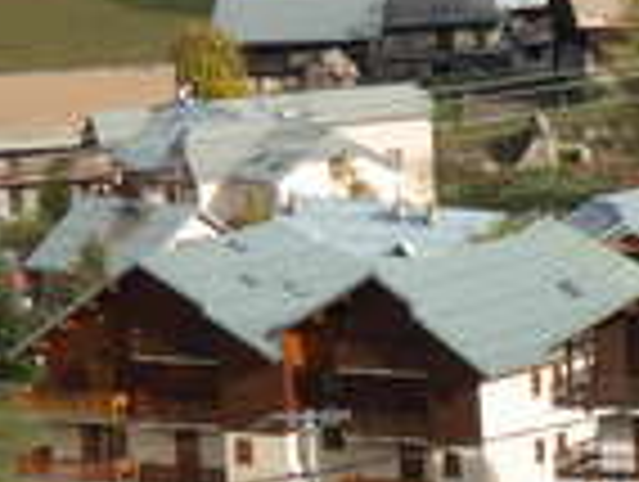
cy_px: -279
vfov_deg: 3.4
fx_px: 8099
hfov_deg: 4.5
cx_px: 1274
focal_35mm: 438
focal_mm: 17.2
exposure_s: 1/575
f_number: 4
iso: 79
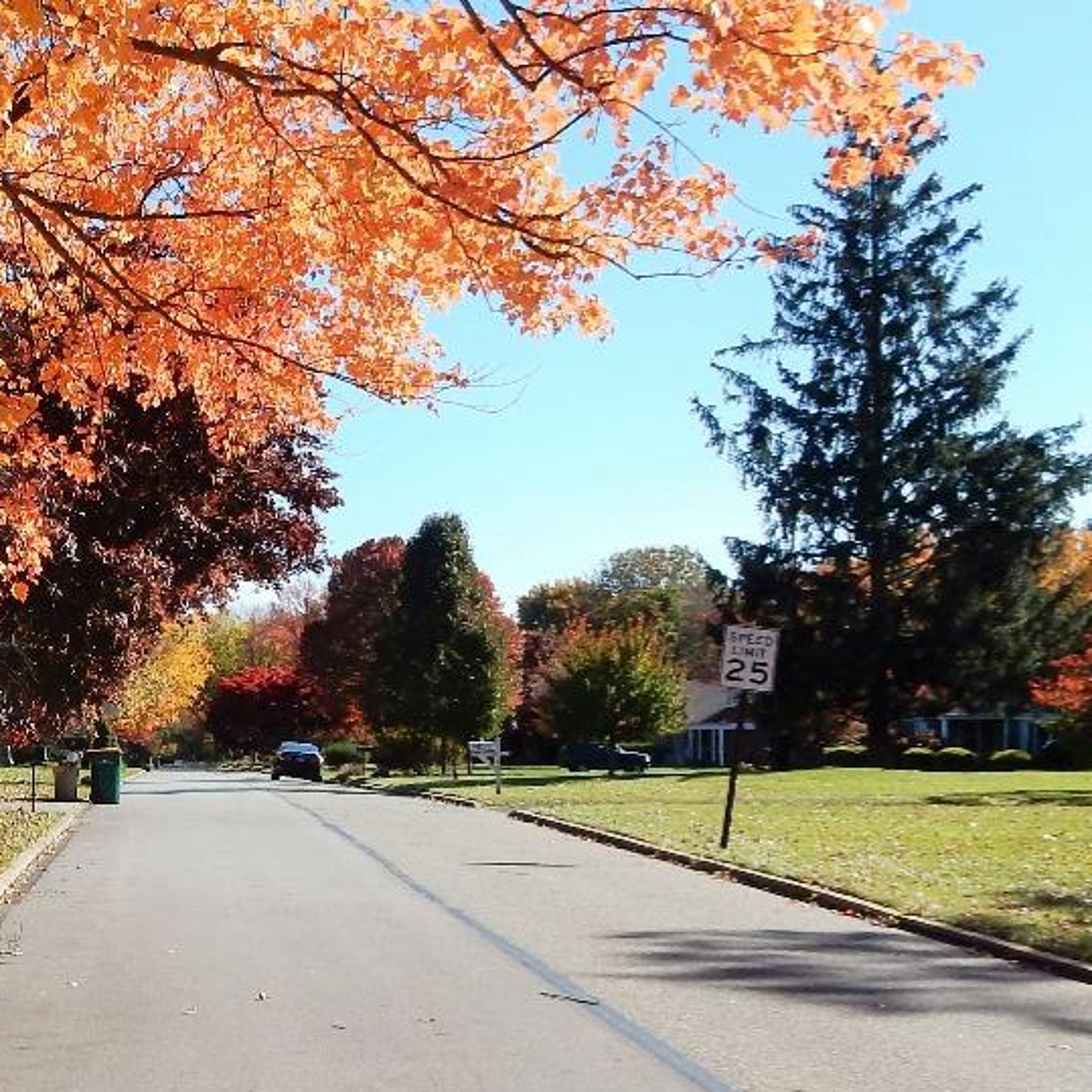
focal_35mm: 59
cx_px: -26
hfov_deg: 27.3
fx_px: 2106
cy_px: 673
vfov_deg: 29.0
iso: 125
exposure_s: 1/800
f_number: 3.7
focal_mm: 4.5
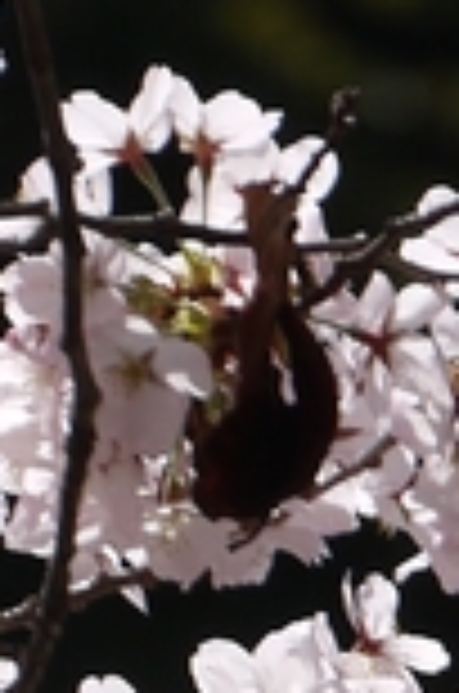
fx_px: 26644
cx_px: 558
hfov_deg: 1.0
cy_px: 2277
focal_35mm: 1387
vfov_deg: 1.5
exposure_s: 1/1000
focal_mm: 100
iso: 160
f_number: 5.6
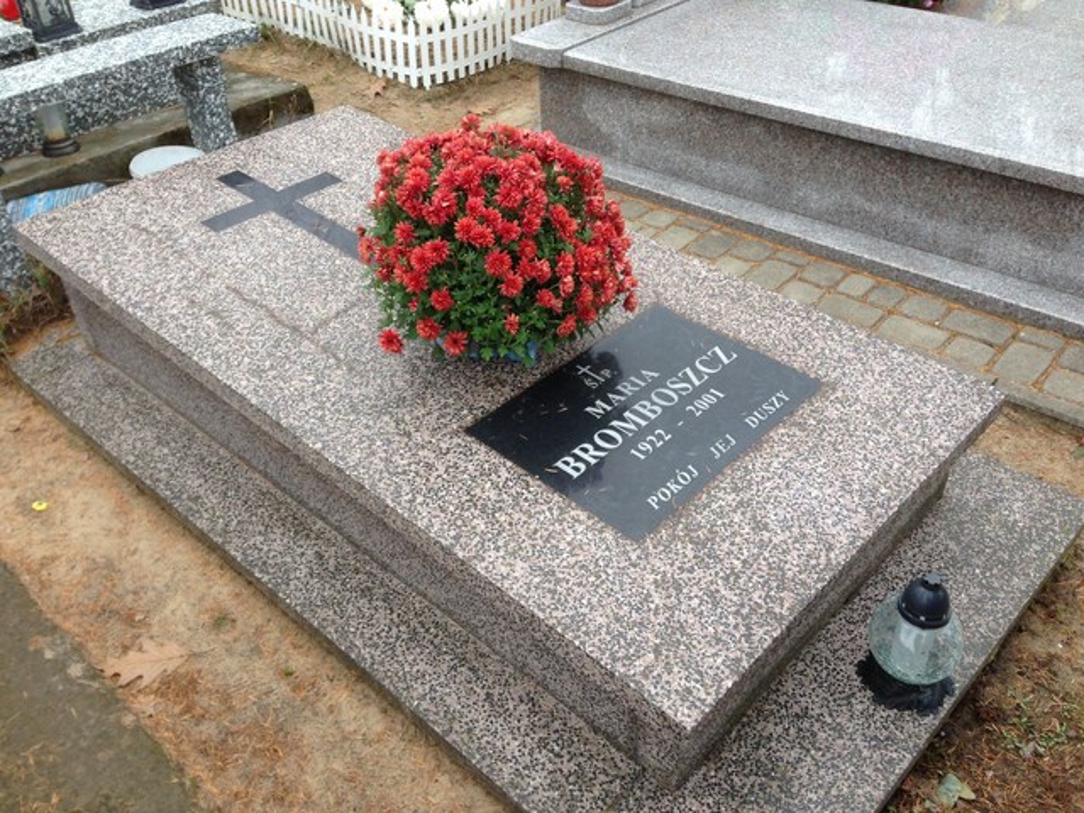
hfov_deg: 55.4
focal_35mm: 33
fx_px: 1033
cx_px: 542
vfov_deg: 42.9
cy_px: 406
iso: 64
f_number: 2.4
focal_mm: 4.12
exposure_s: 1/120
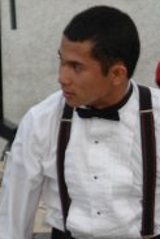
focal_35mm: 1954
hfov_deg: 0.7
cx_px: 106
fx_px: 13001
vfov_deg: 1.1
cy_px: 190
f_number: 5.6
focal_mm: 400
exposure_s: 1/200
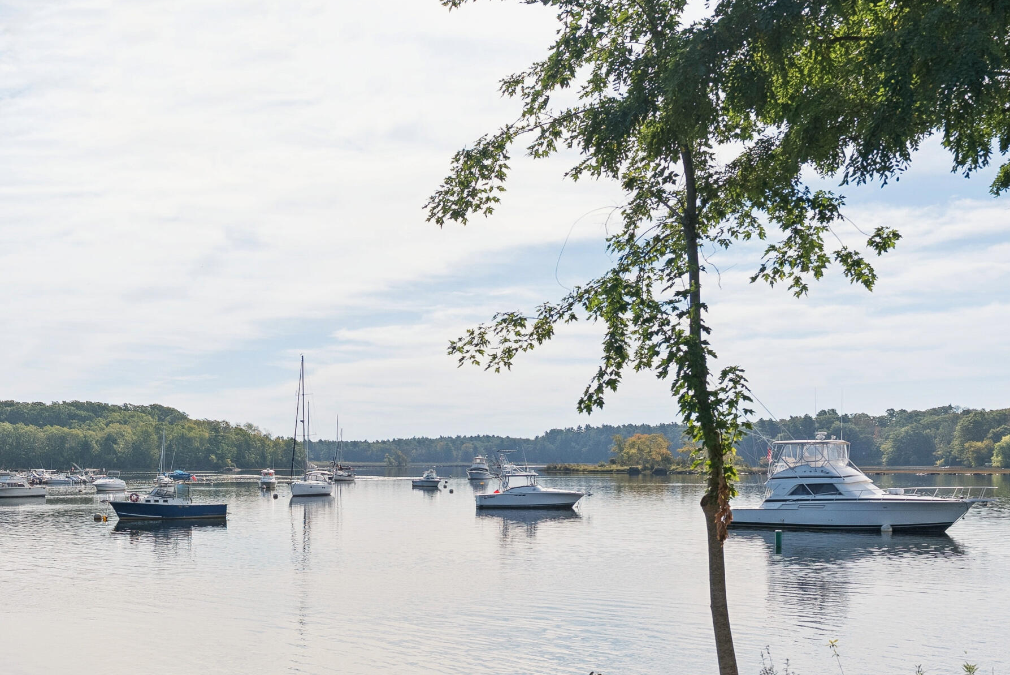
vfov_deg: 28.4
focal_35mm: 47
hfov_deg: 40.5
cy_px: 486
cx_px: 233
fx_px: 1319
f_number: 7.1
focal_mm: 28
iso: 320
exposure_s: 1/1000
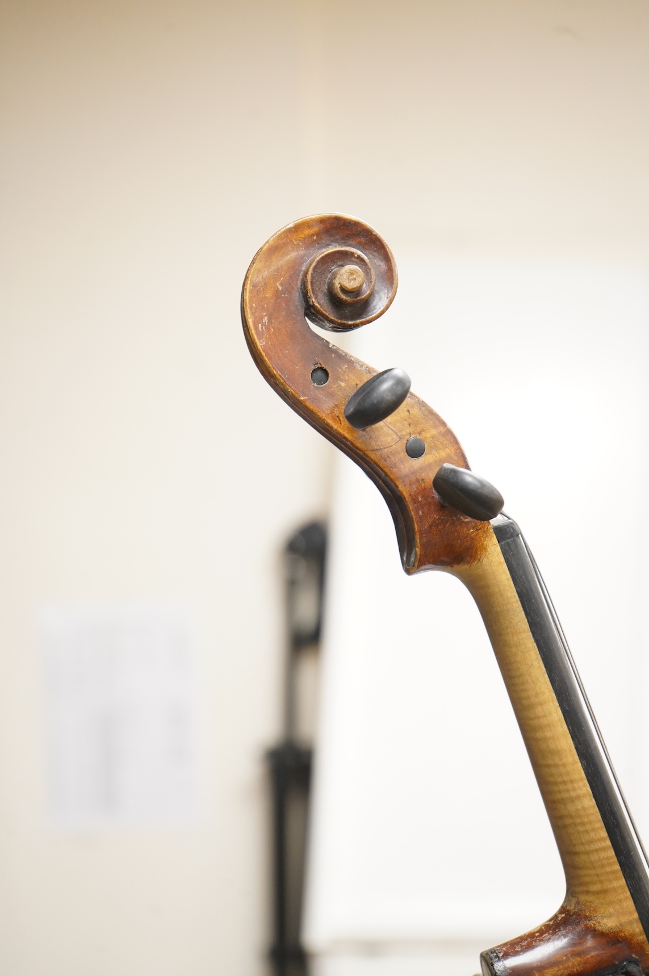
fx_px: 1896
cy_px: 488
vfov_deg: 28.9
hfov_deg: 19.4
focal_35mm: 70
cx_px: 324
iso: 4000
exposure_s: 1/125
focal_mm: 70
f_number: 5.6
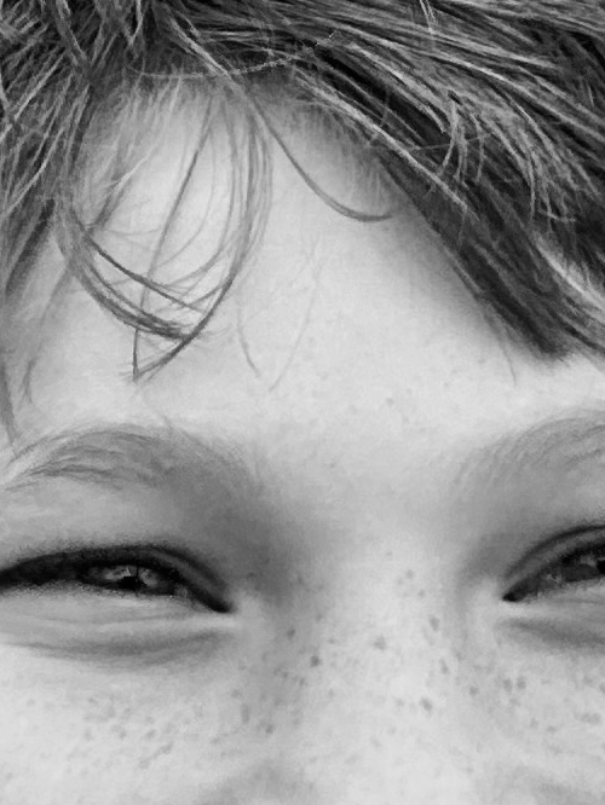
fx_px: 3237
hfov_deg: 10.3
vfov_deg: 14.0
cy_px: 6
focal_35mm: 139
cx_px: -324
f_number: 1.9
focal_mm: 2.69
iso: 25
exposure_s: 1/121
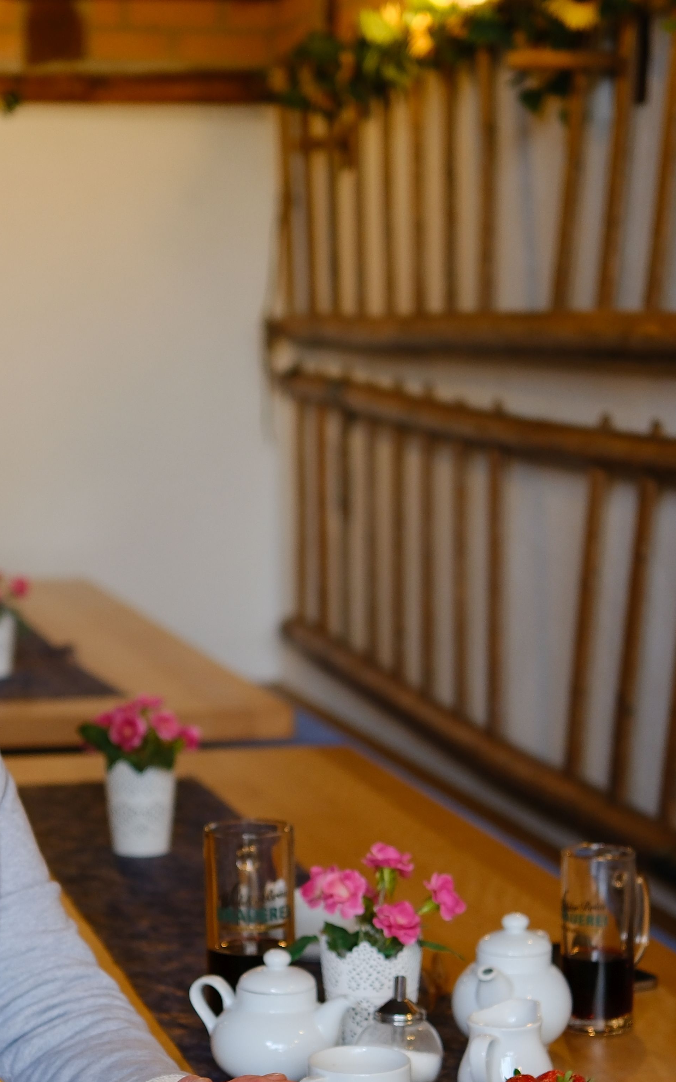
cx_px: 316
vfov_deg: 22.8
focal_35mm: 90
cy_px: 809
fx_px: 2653
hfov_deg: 14.5
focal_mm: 23
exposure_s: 1/150
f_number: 1.4
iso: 250
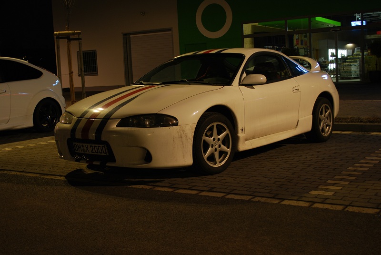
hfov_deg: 41.1
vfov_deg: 28.1
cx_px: 190
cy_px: 128
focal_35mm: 48
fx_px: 508
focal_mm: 32
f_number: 5
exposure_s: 1/2.5
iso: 200
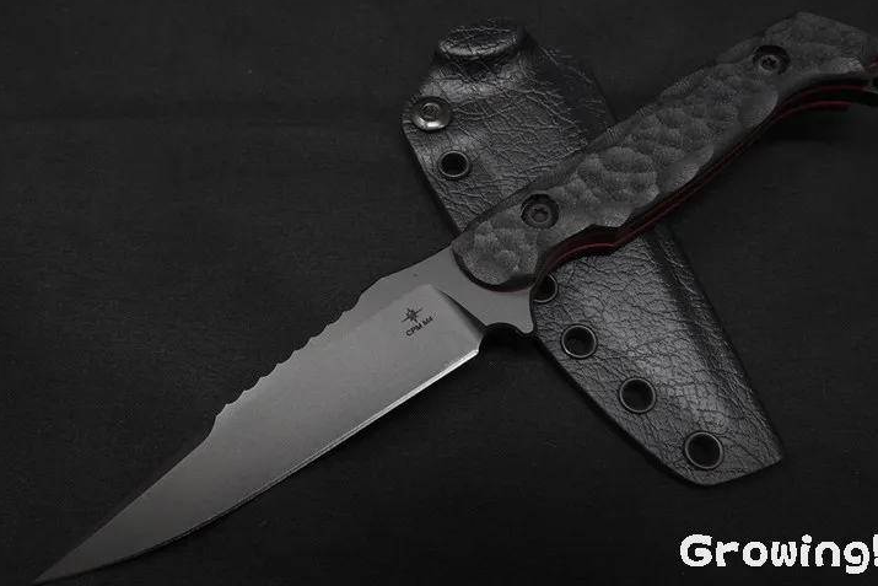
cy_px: 289
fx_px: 732
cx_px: 451
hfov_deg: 61.9
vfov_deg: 43.6
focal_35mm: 30
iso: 800
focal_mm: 10.83
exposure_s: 1/30
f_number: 10
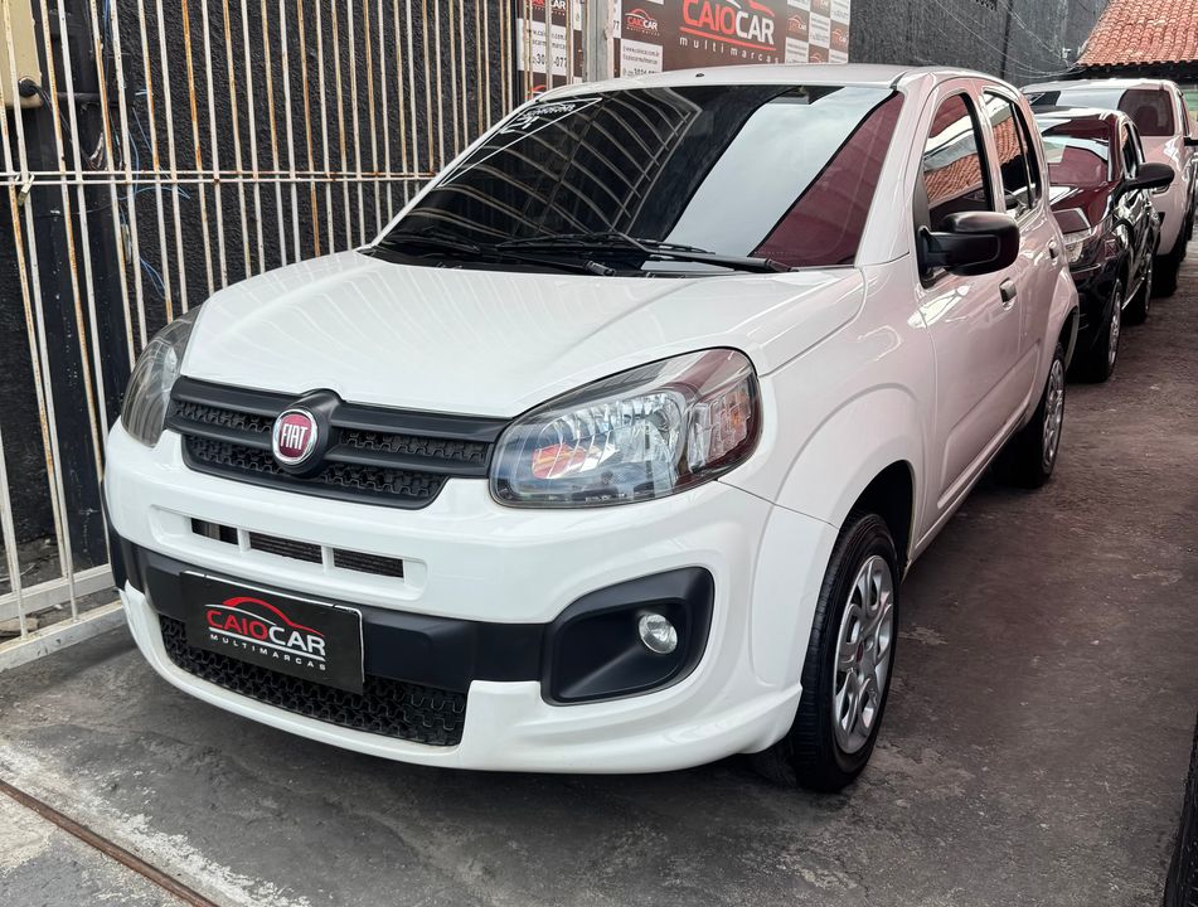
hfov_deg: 71.4
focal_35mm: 24
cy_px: 454
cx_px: 599
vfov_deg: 57.1
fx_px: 833
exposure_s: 1/544
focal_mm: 6.76
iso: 80
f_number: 1.78
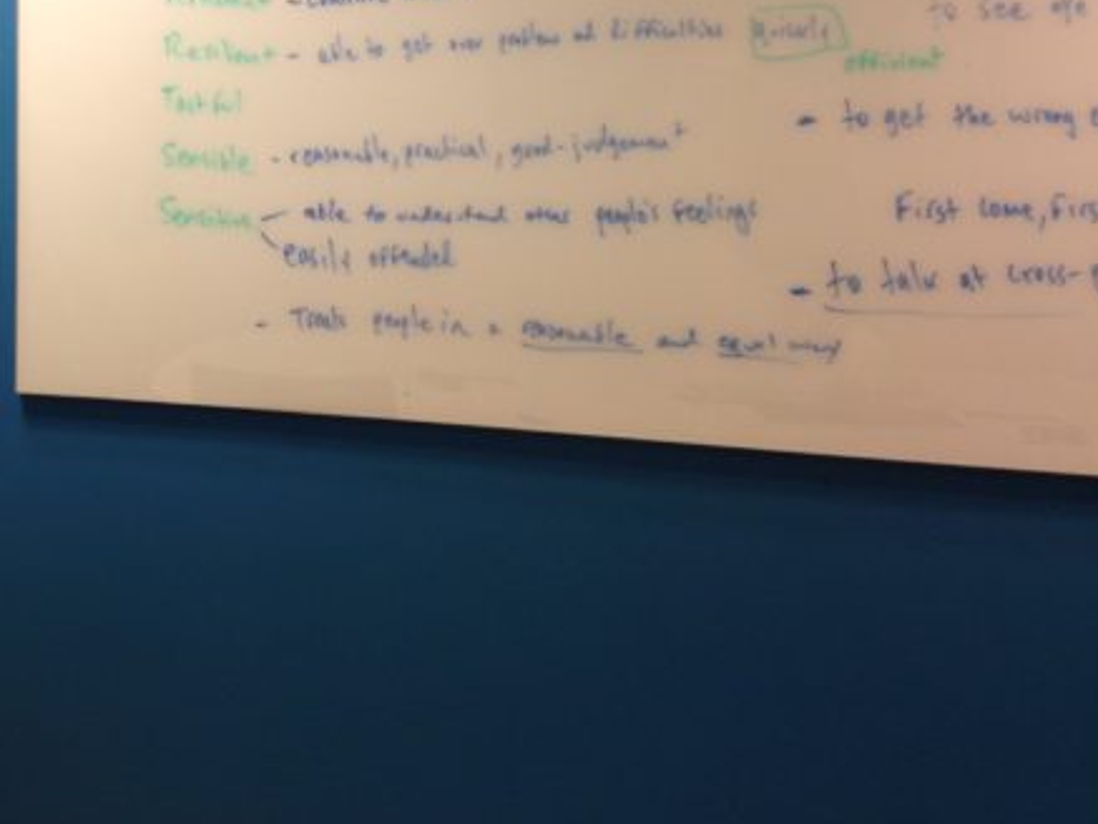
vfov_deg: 24.6
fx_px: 1840
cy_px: 103
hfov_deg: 32.0
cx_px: 161
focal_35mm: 58
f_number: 2.4
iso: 50
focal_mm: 4.12
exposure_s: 1/24
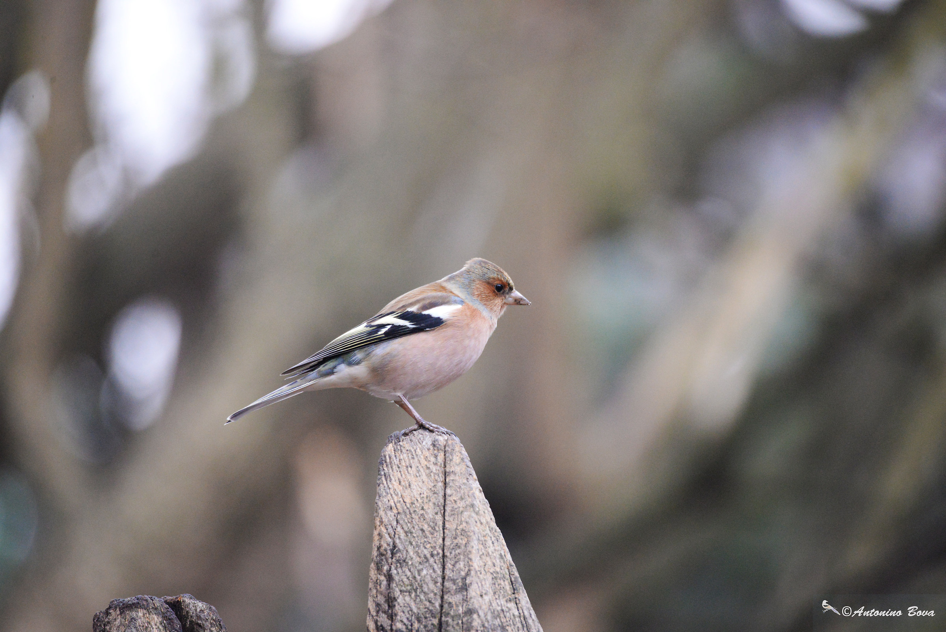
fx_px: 15771
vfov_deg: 2.3
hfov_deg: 3.4
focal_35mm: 600
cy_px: 316
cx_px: 473
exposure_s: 1/400
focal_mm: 600
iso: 6400
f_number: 6.3
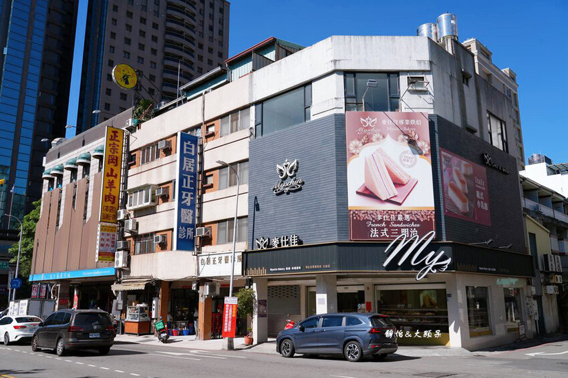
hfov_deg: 61.9
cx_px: 284
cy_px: 189
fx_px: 473
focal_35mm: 30
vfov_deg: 43.6
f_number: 8
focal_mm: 30
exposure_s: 1/500
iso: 160
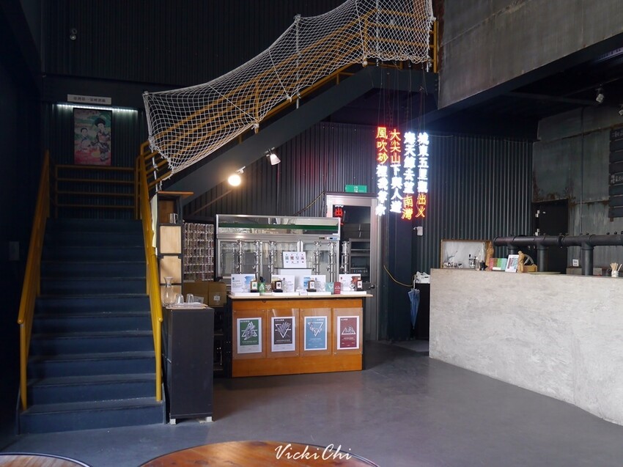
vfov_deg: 49.7
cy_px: 234
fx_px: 504
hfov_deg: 63.5
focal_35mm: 28
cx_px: 312
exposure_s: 1/60
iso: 640
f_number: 3.5
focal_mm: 14
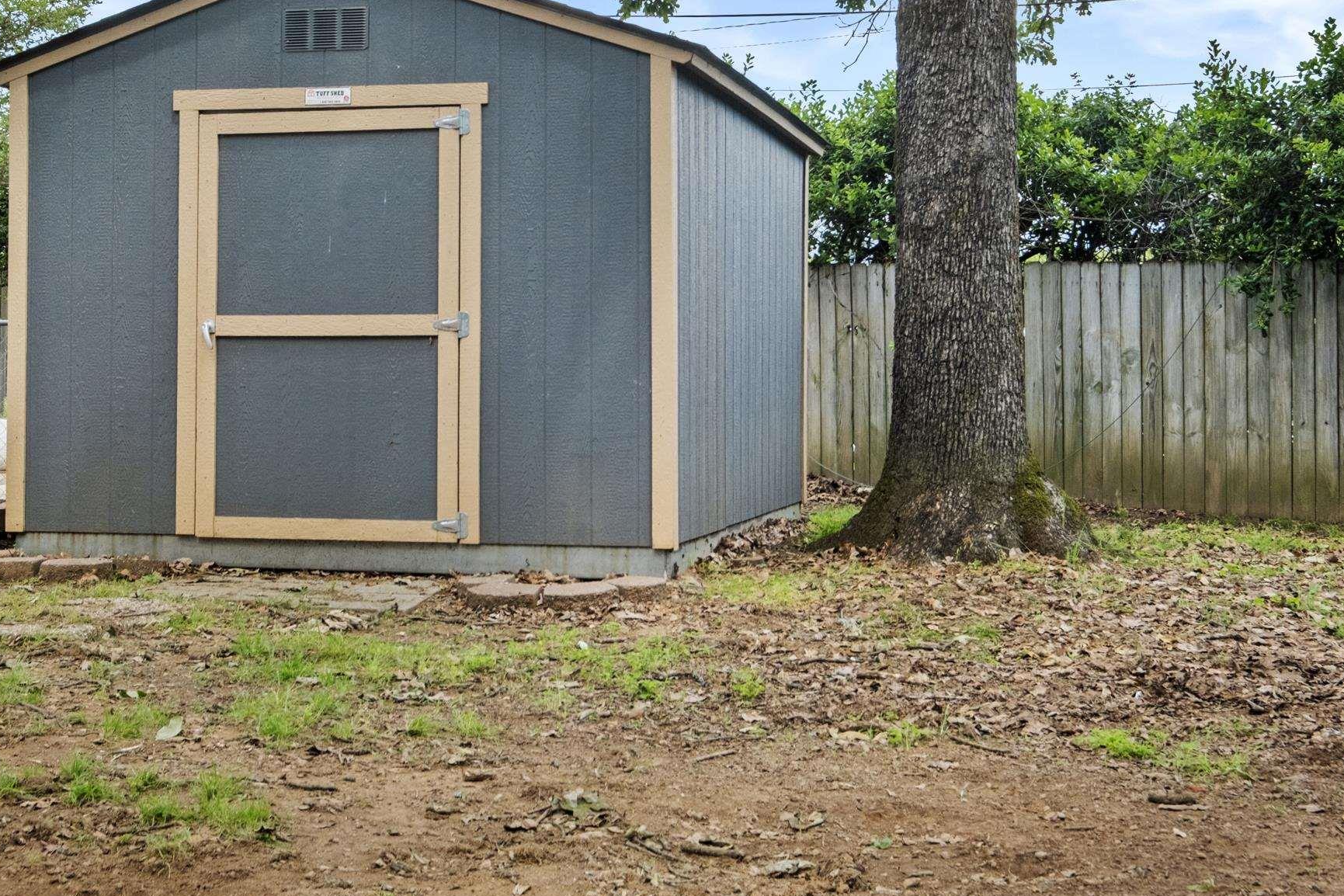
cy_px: 311
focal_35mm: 52
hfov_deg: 38.2
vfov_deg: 25.9
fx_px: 1941
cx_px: 611
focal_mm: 24
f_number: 9
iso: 400
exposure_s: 1/50
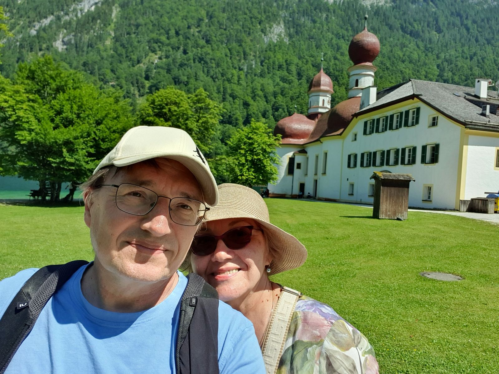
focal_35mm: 25
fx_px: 360
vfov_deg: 54.9
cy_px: 187
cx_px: 250
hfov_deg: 69.4
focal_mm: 3.3
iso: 50
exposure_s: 1/1460
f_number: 1.9
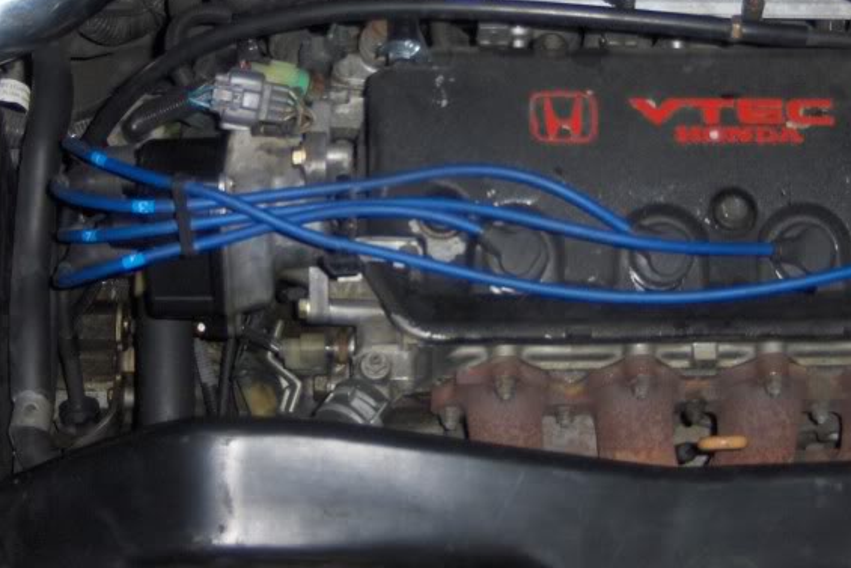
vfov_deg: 20.5
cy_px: 182
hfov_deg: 30.5
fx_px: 1560
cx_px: 420
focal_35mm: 66
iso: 100
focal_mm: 7.5
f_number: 2.8
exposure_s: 1/60
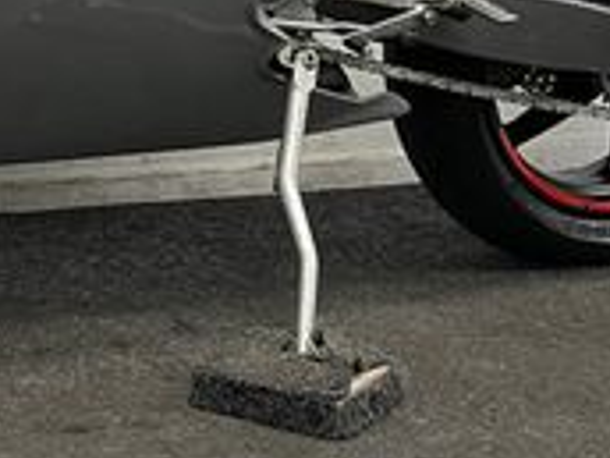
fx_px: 1709
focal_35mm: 97
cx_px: -11
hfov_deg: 19.6
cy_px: -163
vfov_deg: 14.5
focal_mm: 5.1
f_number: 1.6
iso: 100
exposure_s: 1/50
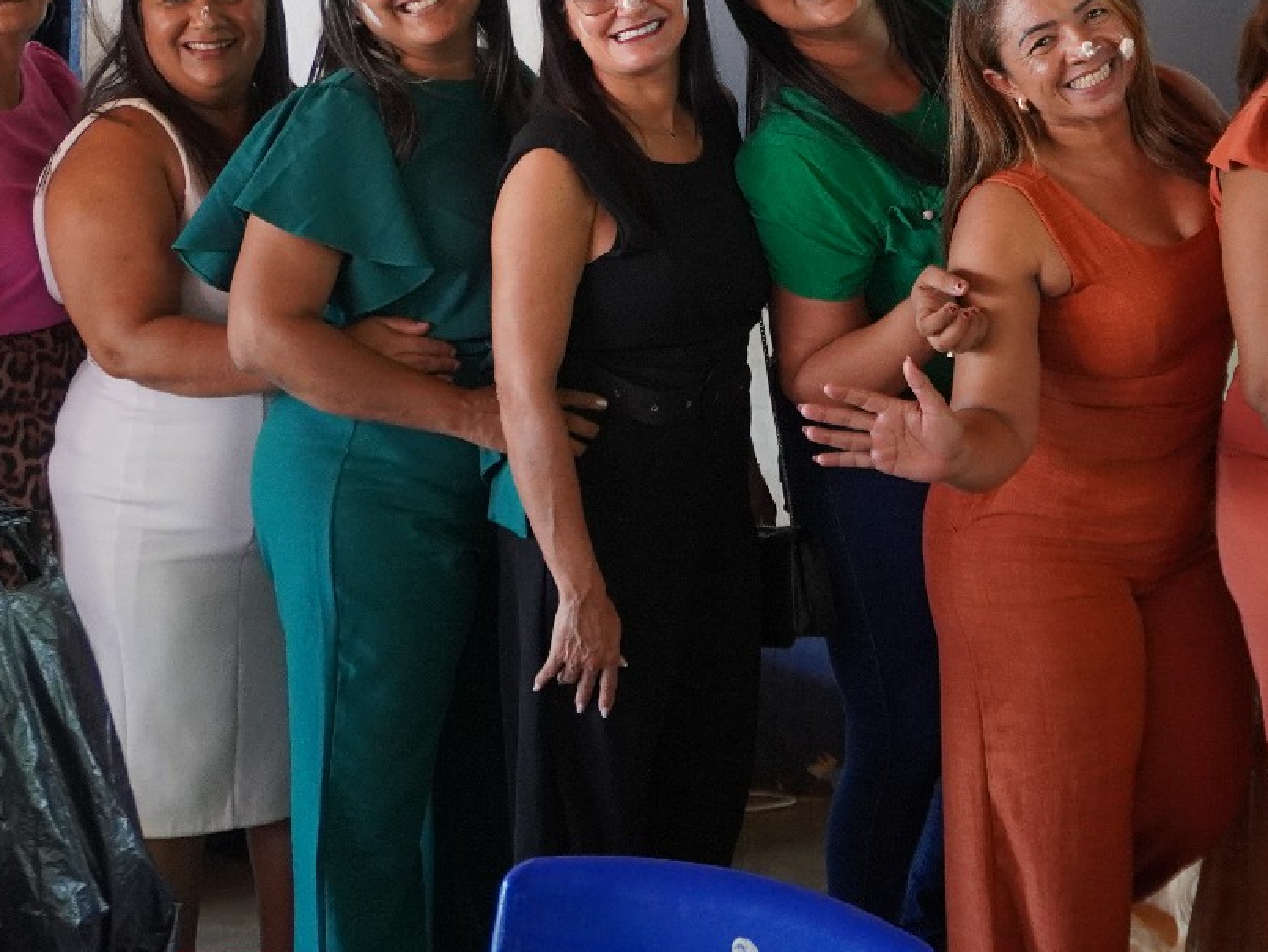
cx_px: 1040
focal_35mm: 72
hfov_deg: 26.4
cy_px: 129
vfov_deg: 20.1
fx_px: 2643
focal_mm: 21
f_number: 4
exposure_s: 1/160
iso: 1250
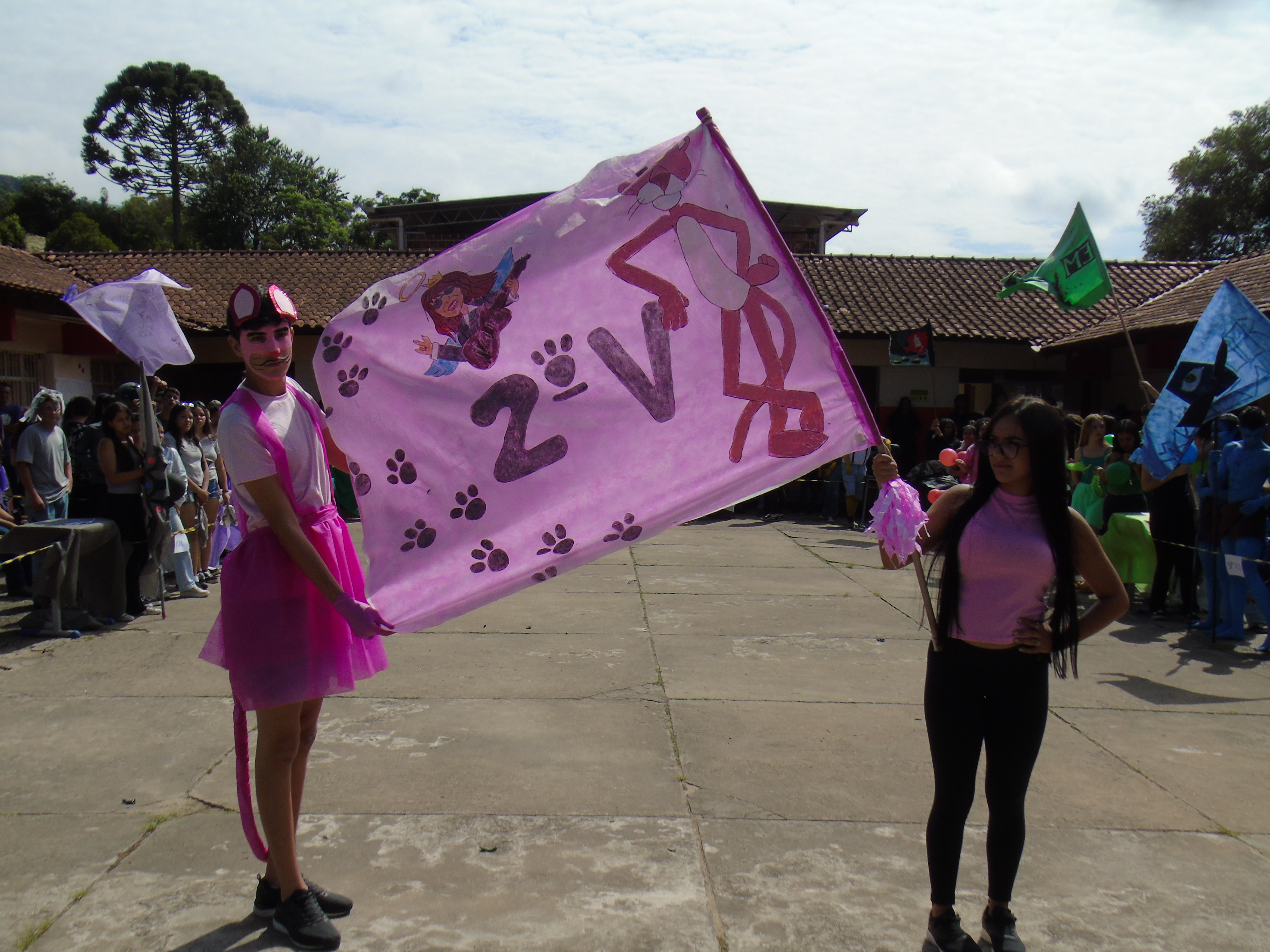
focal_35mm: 32
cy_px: 508
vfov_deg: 44.1
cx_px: 573
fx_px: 1174
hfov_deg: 56.7
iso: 80
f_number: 5
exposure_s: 1/1000
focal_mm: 5.2
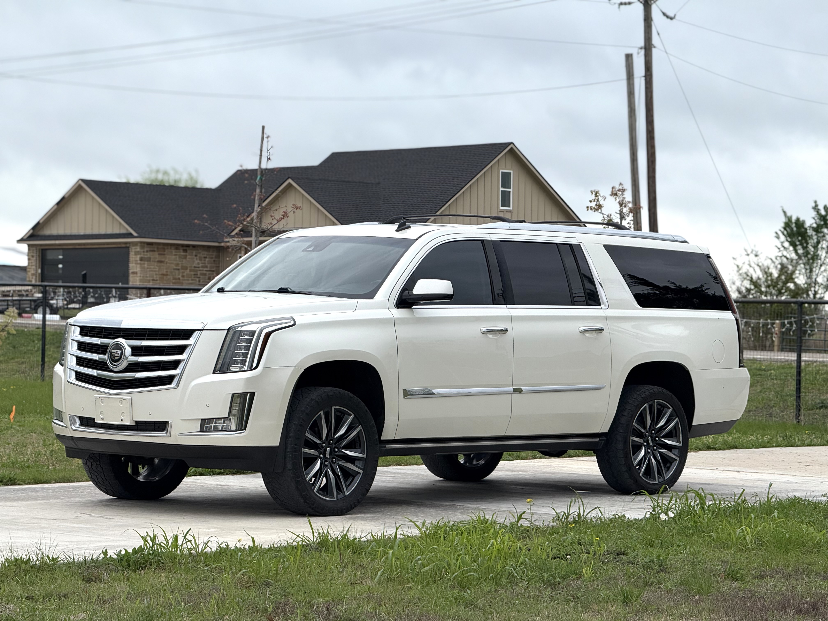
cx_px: 414
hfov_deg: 16.4
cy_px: 310
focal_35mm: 120
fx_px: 2870
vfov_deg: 12.3
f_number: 2.8
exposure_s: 1/621
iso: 50
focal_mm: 15.66
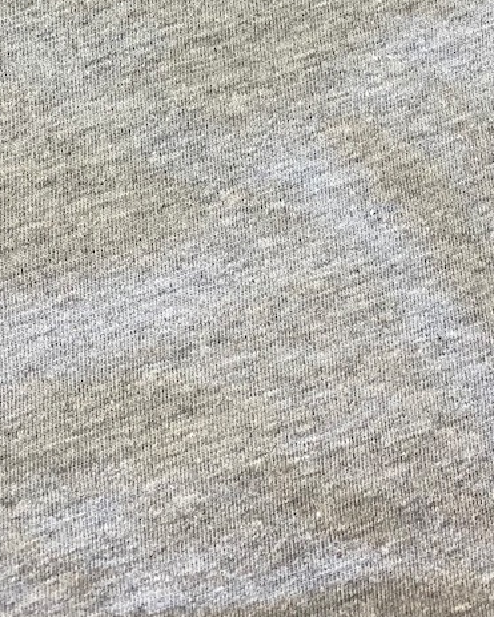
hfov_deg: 21.8
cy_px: -162
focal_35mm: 70
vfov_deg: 24.1
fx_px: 1280
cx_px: 284
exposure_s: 1/60
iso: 100
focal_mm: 4.25
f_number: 1.8
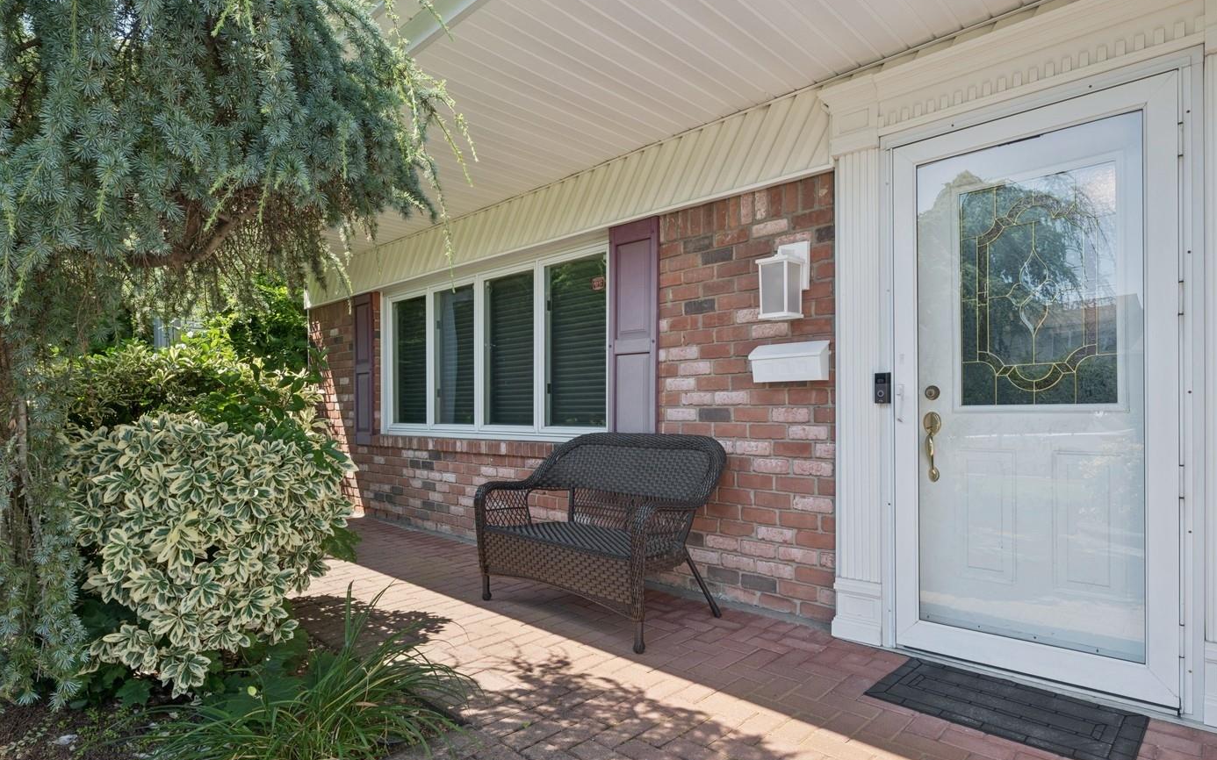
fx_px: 663
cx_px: 631
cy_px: 398
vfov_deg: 59.6
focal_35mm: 20
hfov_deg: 85.0
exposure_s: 1/30
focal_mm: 17
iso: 100
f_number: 11
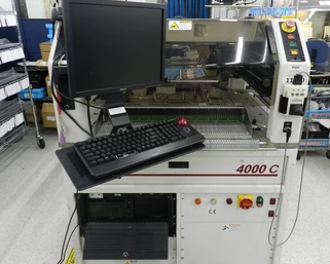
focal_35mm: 28
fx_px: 274
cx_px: 178
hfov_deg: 62.1
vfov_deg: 51.4
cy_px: 114
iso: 200
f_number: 3.4
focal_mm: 4
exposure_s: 1/30
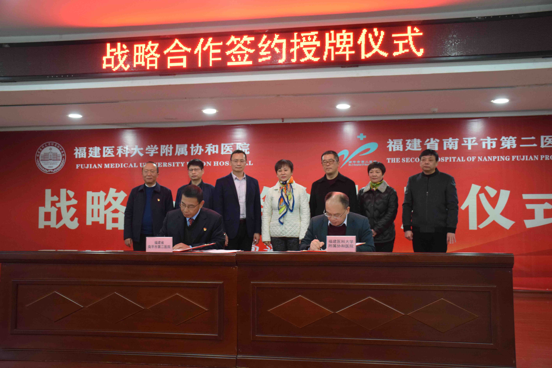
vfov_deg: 34.2
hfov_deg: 49.6
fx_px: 598
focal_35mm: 39
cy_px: 184
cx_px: 276
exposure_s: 1/60
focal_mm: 26
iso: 2200
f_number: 3.8
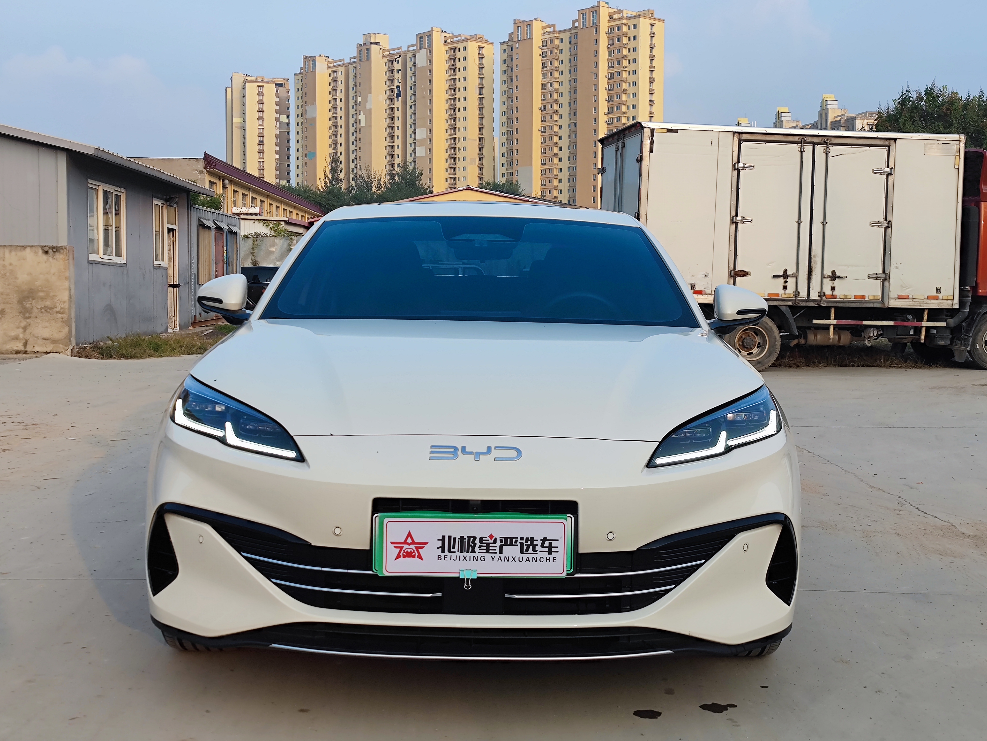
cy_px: 370
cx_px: 494
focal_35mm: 38
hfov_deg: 49.0
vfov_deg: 37.7
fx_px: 1083
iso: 50
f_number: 1.95
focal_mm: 7.59
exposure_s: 1/710
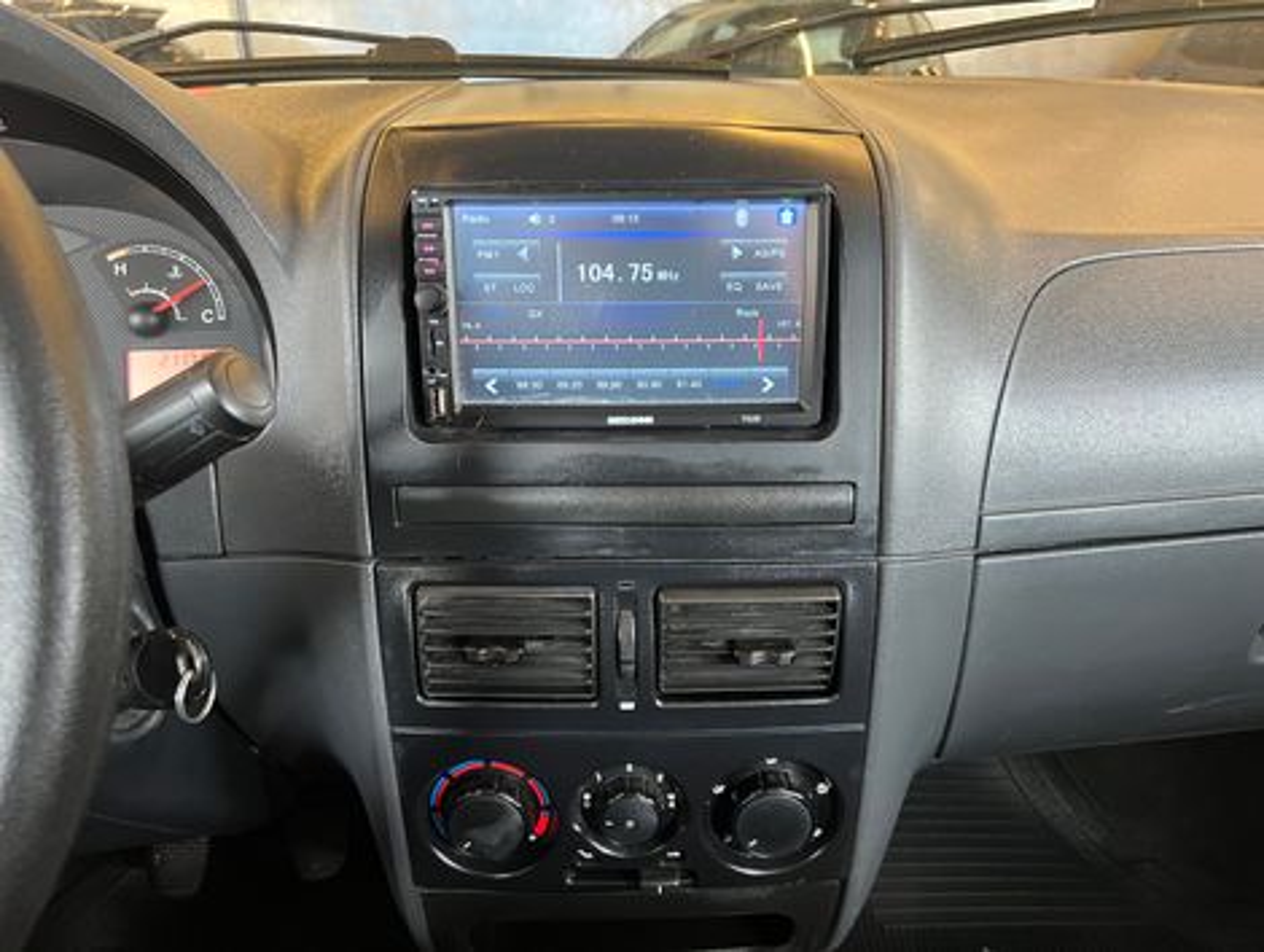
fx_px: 951
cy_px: 476
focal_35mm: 26
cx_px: 632
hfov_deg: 67.2
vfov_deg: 53.2
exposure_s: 1/60
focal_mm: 5.7
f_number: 1.5
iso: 400
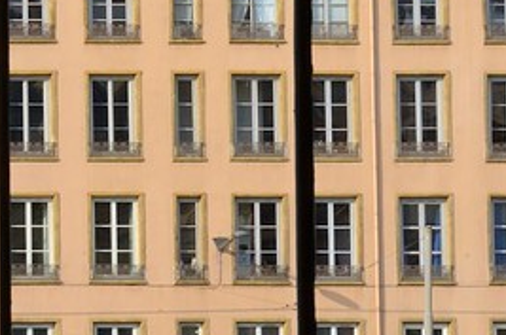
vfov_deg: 6.3
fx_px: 3031
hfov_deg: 8.5
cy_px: 284
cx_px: -800
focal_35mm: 216
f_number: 11
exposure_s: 1/200
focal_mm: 36
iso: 200
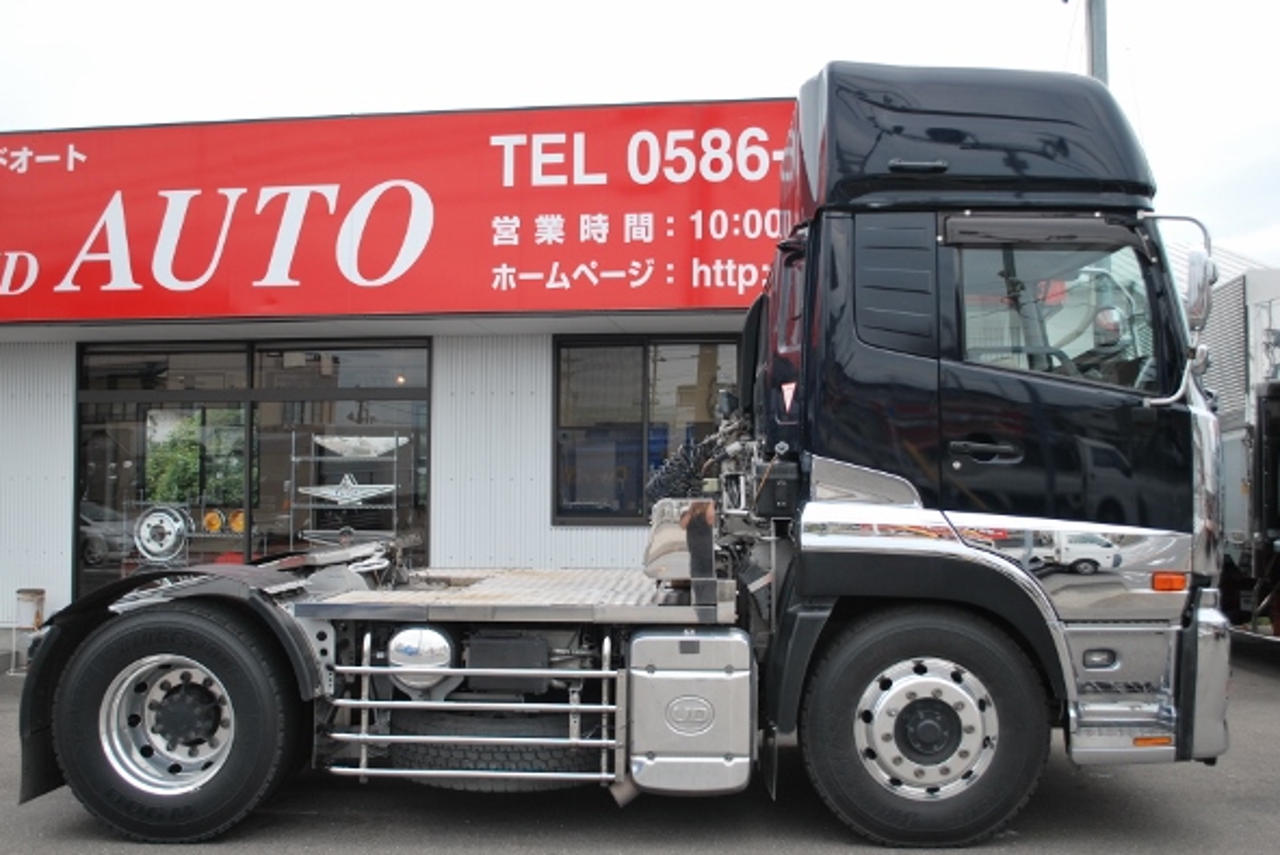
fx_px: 1388
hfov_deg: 49.5
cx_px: 617
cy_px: 444
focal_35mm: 39
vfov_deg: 34.3
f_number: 4.2
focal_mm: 24
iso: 200
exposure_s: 1/400
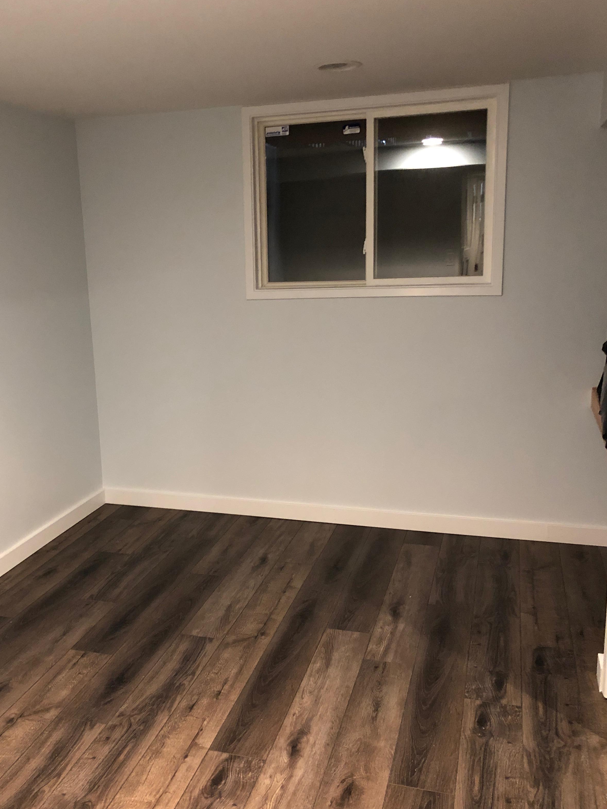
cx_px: 229
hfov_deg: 39.4
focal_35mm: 36
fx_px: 842
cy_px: 434
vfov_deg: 51.3
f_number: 1.8
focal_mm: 3.99
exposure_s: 1/5
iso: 100
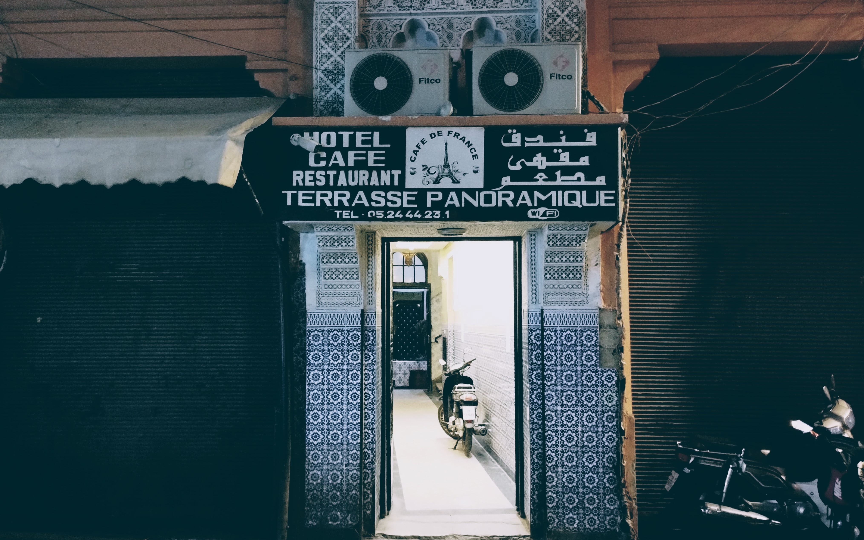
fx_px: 706
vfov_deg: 41.8
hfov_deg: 62.9
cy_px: 278
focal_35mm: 30
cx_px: 429
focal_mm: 4.27
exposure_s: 1/14
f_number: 1.8
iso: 2763
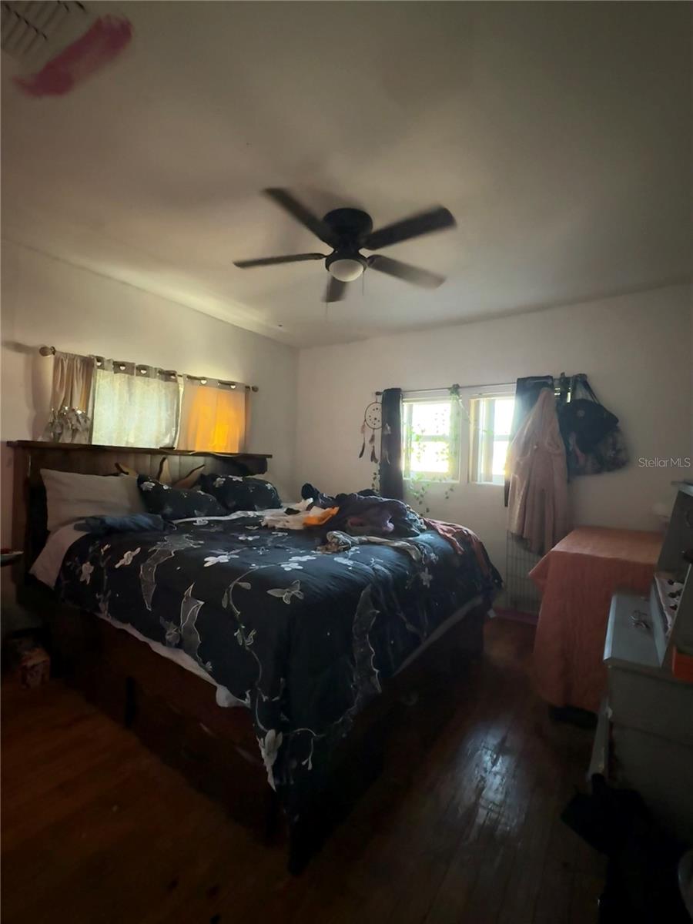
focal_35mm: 14
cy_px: 462
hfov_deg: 85.7
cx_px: 346
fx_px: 374
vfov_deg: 102.1
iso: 1250
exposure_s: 1/60
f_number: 2.2
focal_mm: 2.22
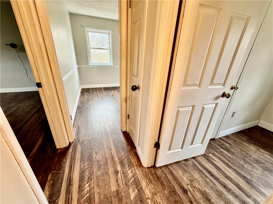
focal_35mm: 14
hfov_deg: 102.1
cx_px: 136
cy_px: 102
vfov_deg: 85.7
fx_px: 110
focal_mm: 2.22
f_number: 2.2
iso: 250
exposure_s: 1/60
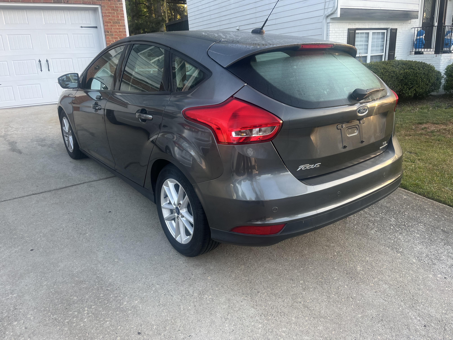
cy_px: 170
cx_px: 226
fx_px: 340
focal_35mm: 26
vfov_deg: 53.1
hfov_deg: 67.3
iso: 50
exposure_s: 1/121
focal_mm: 5.1
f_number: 1.6
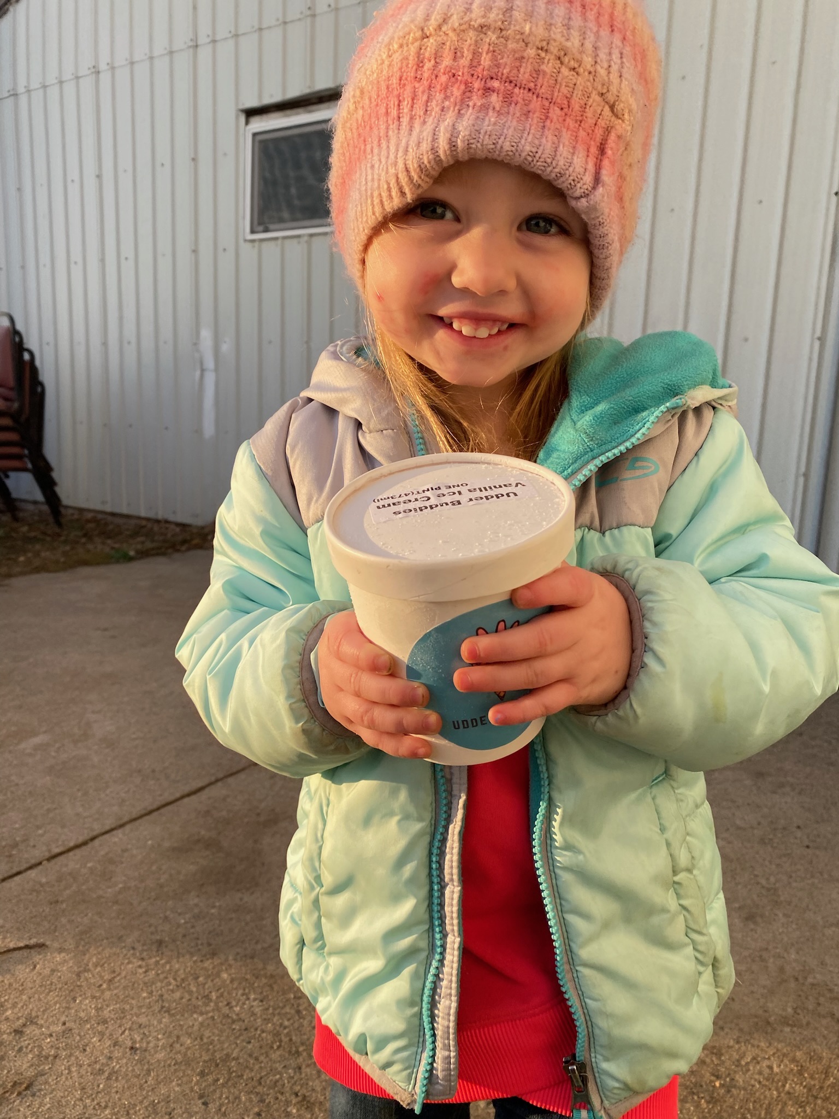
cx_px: 420
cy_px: 560
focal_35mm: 26
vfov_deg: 67.3
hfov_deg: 53.1
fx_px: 840
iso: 32
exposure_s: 1/637
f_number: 1.8
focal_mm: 4.25
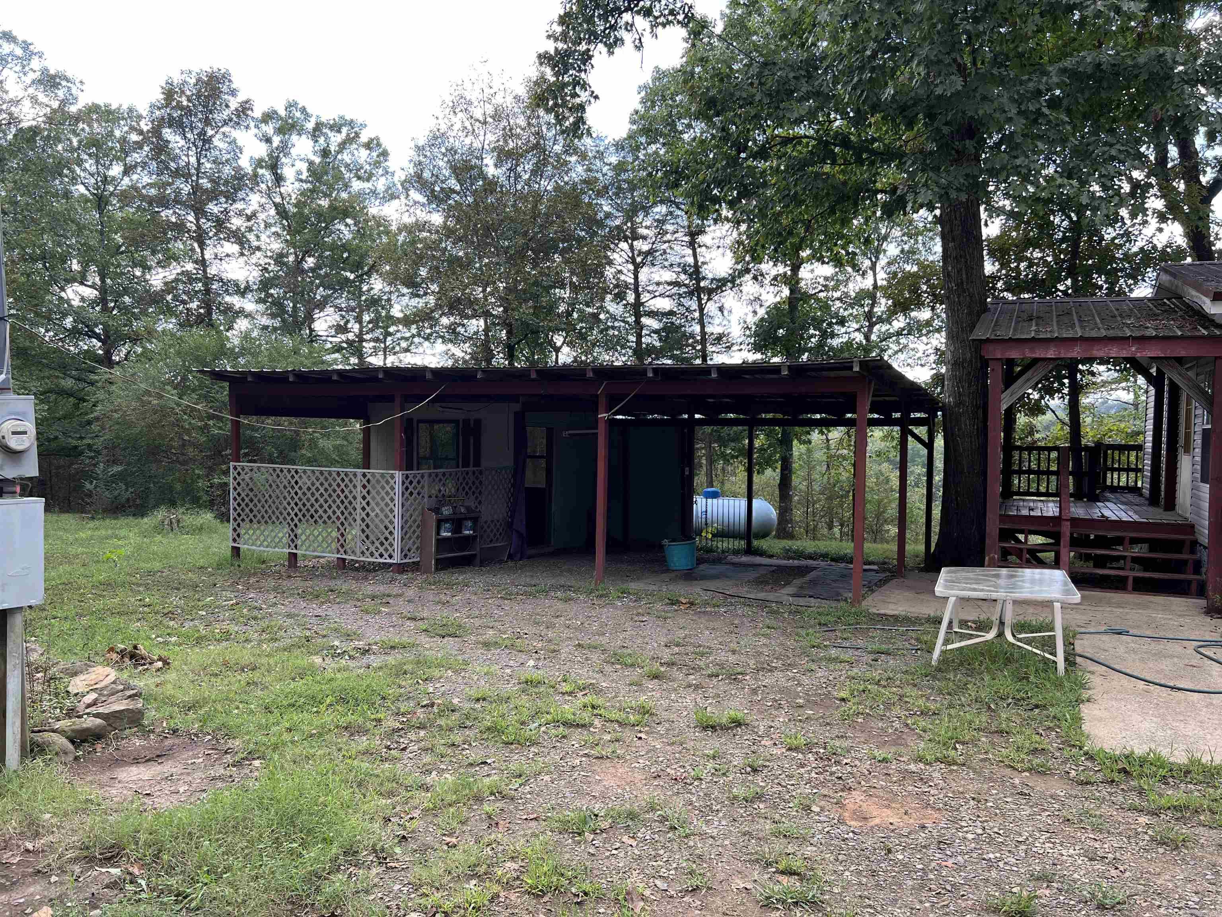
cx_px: 611
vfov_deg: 53.1
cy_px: 458
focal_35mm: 26
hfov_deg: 67.3
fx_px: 918
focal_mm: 5.7
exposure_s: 1/253
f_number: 1.5
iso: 40
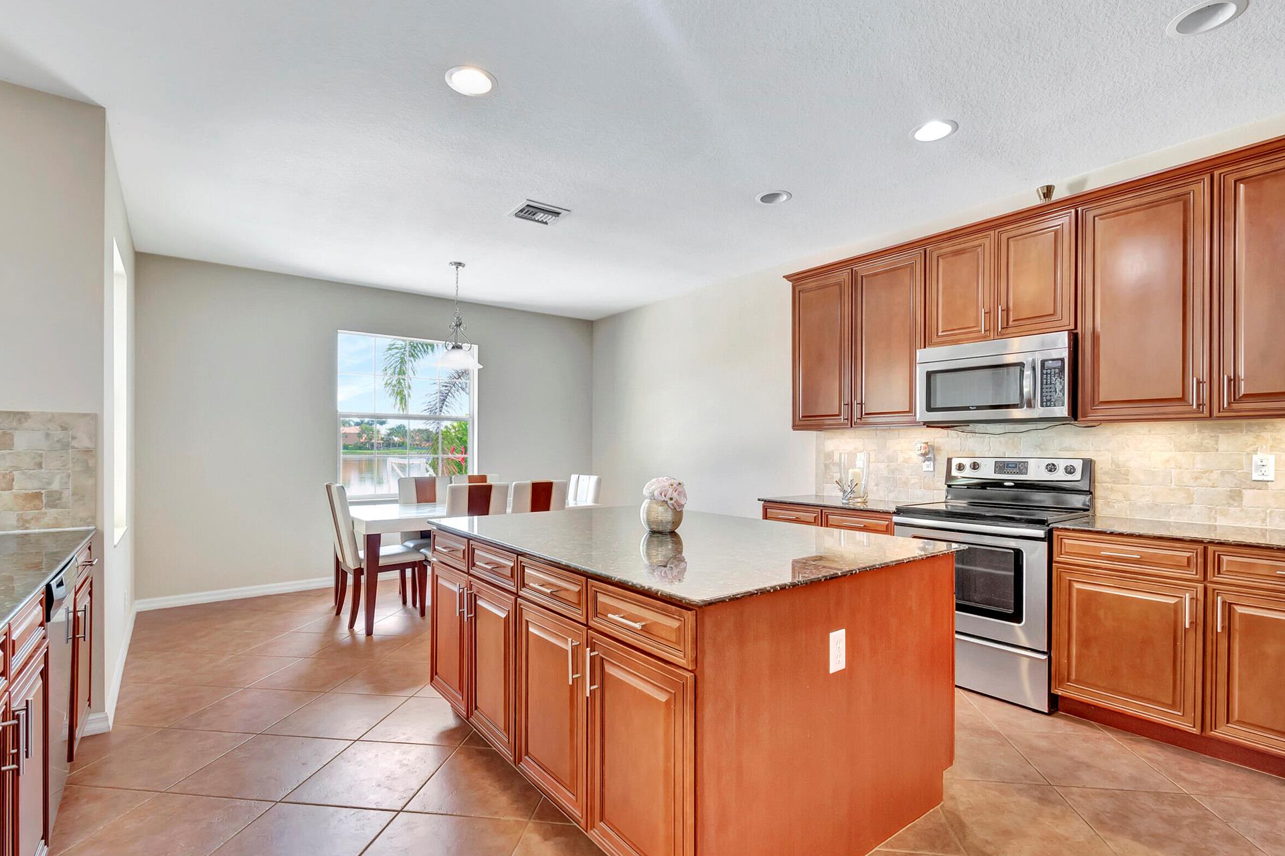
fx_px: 571
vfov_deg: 73.7
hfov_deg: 96.7
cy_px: 451
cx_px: 658
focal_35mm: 16
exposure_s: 1/15
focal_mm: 10
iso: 2000
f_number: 8
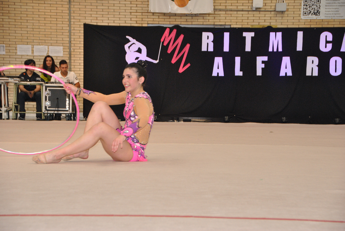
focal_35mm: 112
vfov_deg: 12.2
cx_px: 172
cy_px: 116
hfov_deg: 18.2
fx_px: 1079
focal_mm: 75
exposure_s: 1/200
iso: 800
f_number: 5.6
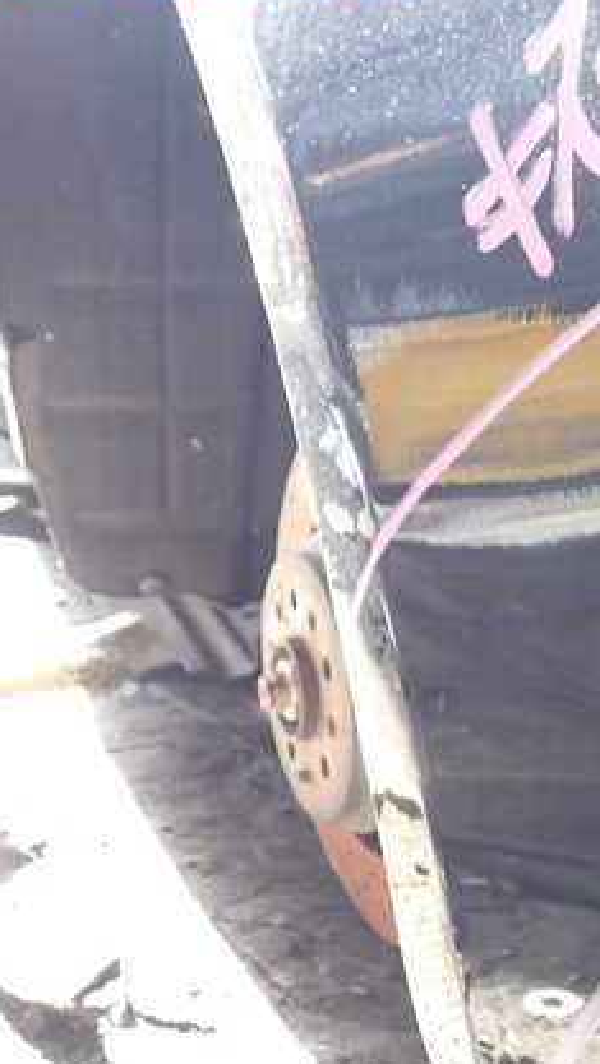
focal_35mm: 47
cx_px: 717
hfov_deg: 23.3
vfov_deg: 43.7
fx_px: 1327
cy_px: 510
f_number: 2.3
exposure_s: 1/40
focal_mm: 5.4
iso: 200
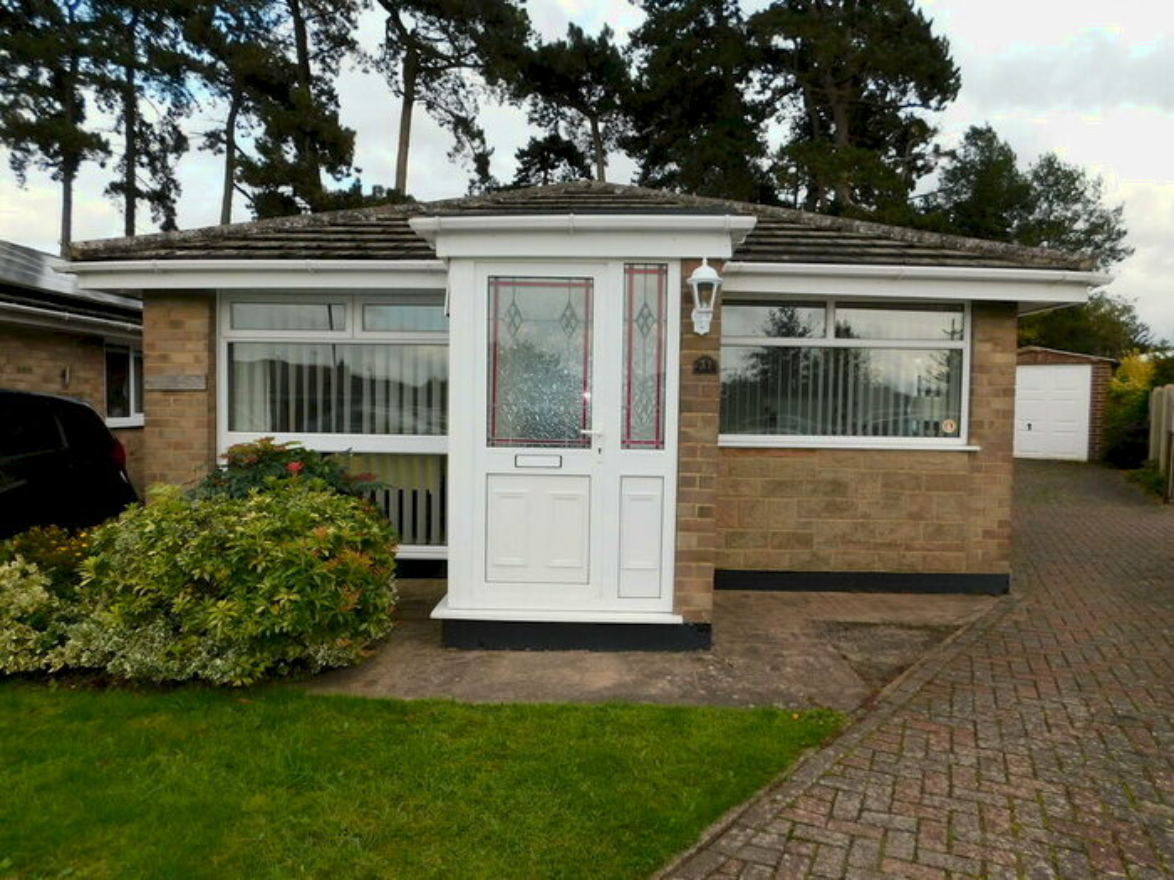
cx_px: 587
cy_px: 440
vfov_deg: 58.9
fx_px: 780
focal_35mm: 23
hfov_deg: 73.9
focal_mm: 4
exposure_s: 1/640
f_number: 3
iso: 125
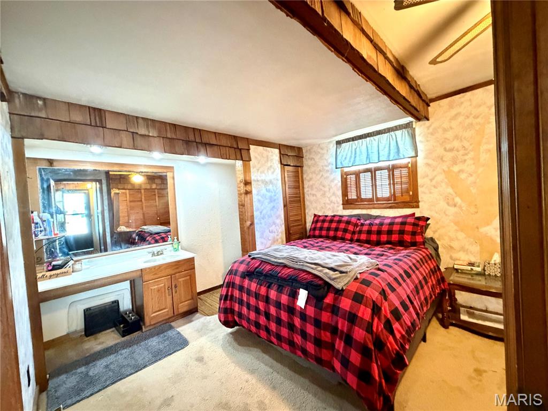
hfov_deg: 102.1
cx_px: 274
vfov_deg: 85.7
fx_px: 222
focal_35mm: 14
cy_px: 206
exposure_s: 1/30
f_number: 2.2
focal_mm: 2.22
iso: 1250
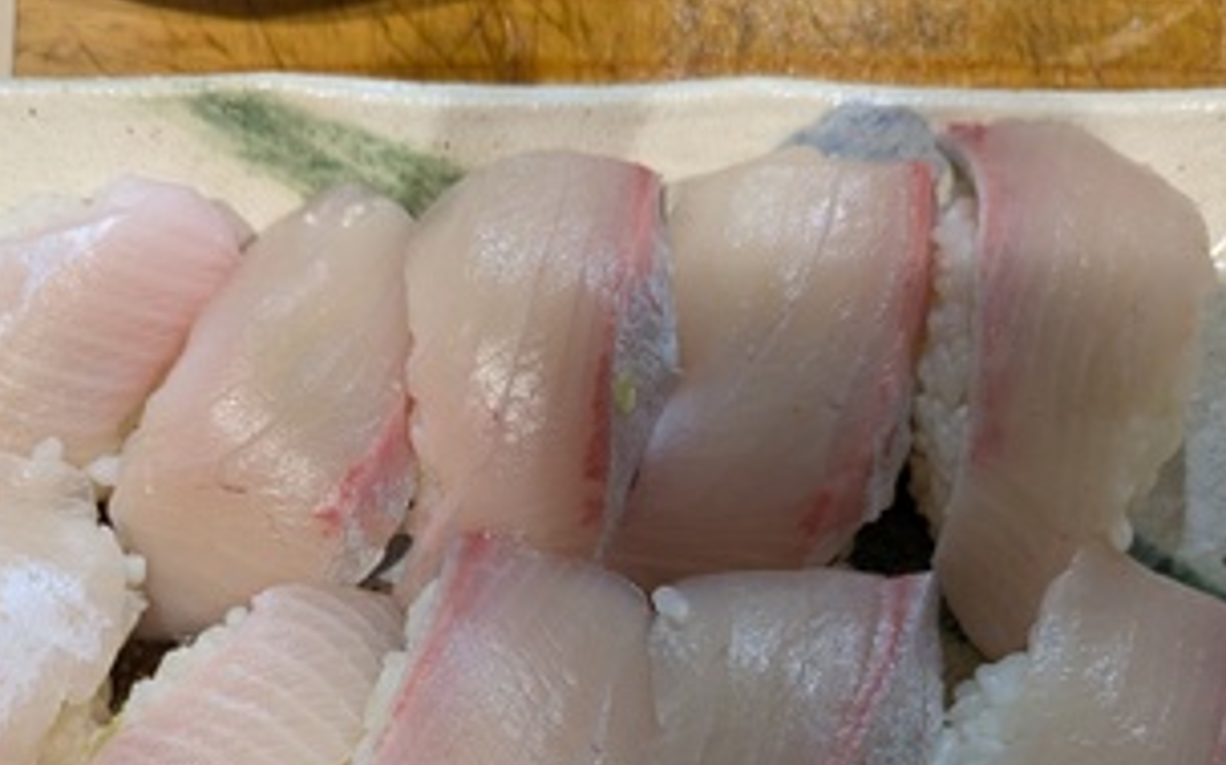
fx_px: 1403
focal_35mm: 42
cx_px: 534
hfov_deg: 47.1
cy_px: 631
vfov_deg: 29.7
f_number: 1.89
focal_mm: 5.43
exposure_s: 1/40
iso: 204
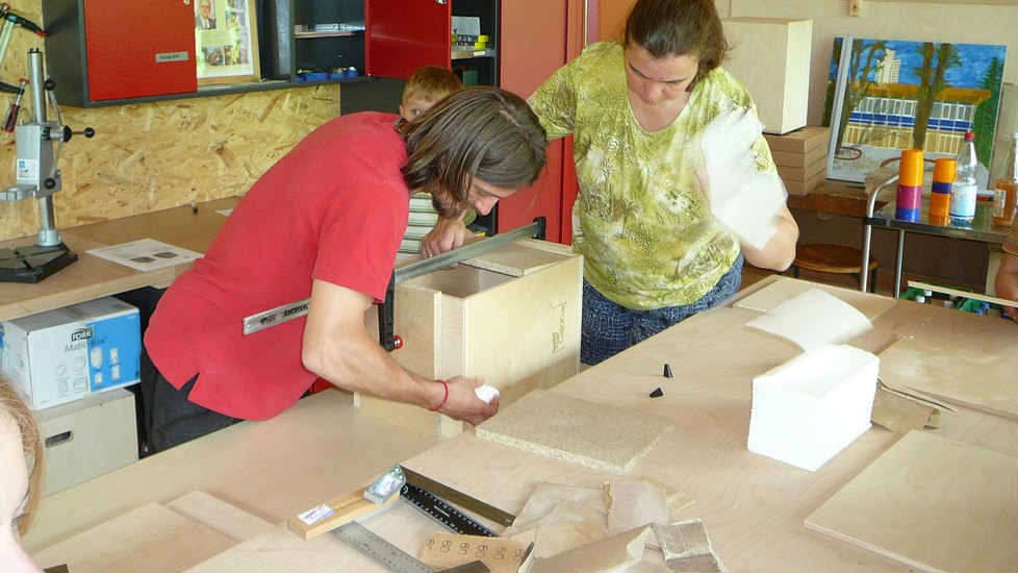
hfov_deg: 51.6
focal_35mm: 39
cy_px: 232
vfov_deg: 30.4
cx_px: 512
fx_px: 1053
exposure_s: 1/30
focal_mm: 5.2
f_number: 2.8
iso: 125
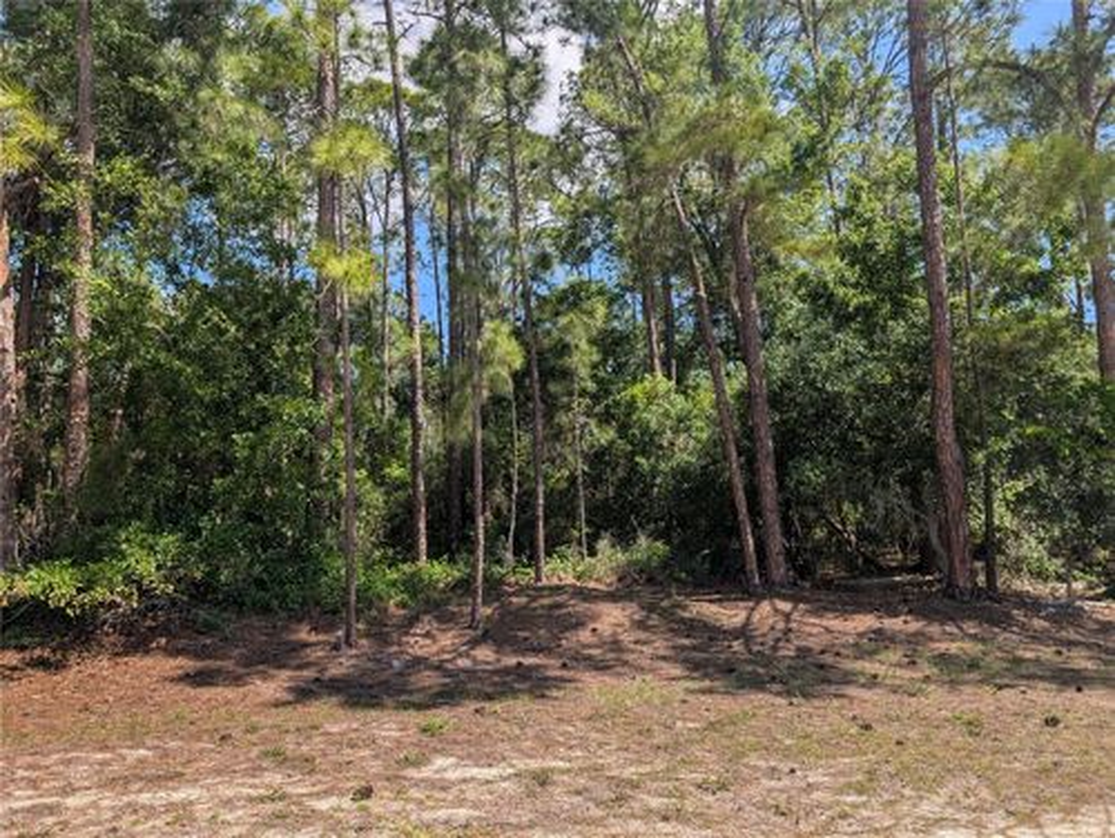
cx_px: 558
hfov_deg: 71.5
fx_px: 774
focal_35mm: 24
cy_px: 419
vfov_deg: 56.9
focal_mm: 6.9
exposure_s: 1/742
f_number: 1.68
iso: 21
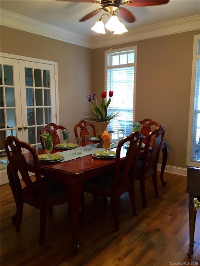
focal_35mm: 29
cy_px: 133
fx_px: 223
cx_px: 100
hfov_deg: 48.2
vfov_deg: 61.7
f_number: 2.2
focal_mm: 4.15
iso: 64
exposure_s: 1/30
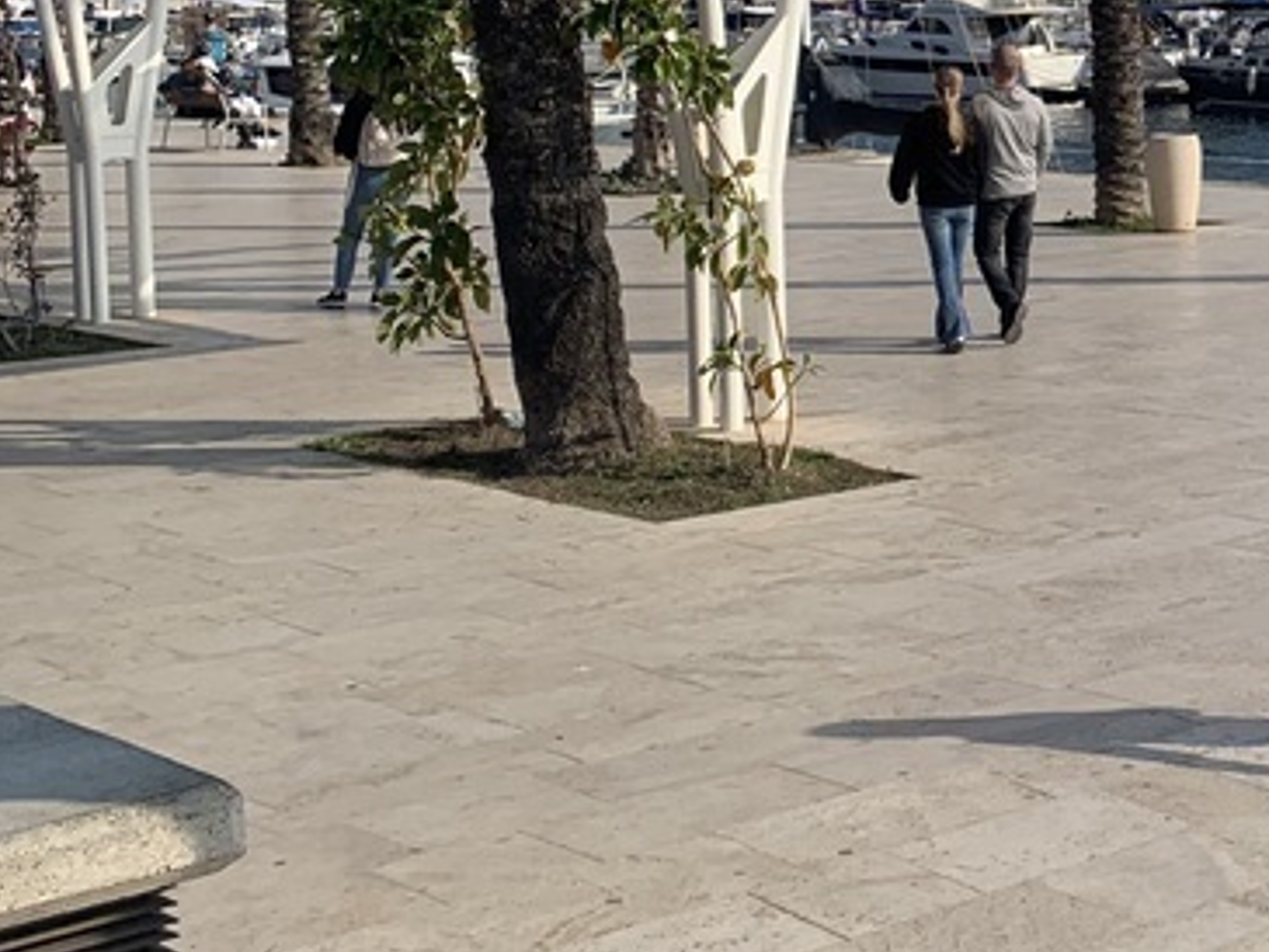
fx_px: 2677
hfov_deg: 23.5
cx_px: 1651
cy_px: 52
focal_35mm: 73
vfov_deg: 19.7
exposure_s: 1/2833
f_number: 1.8
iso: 25
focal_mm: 4.25
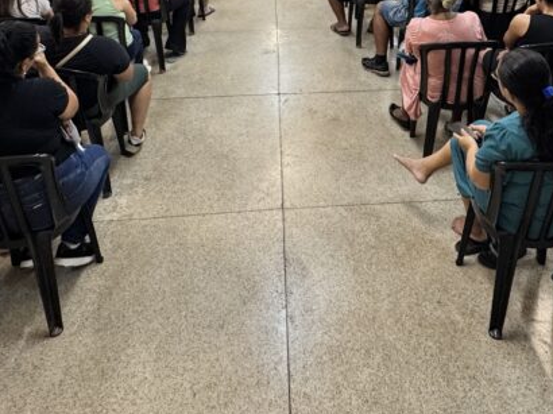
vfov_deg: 35.3
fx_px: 559
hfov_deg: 52.5
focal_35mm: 35
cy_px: -34
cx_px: 313
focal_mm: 2.22
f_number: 2.2
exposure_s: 1/60
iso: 250
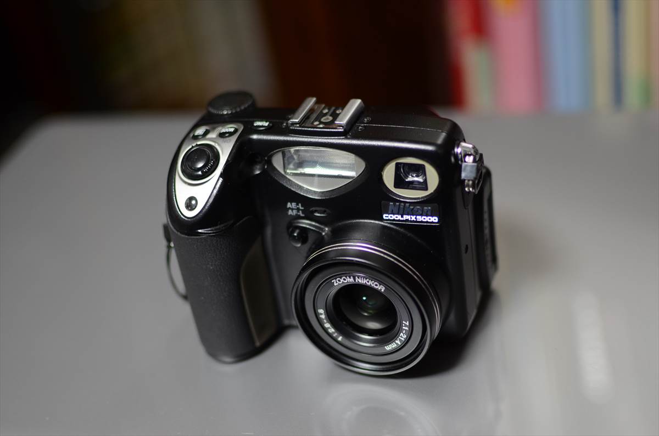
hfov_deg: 37.9
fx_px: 959
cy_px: 218
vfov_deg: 25.6
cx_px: 330
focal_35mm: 52
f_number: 2
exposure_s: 1/40
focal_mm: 35
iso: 400
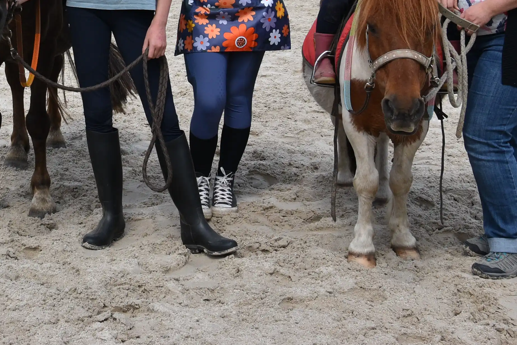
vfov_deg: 15.2
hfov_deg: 23.0
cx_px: 92
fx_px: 1250
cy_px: -68
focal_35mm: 87
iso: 400
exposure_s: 1/1600
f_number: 6.3
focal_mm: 24
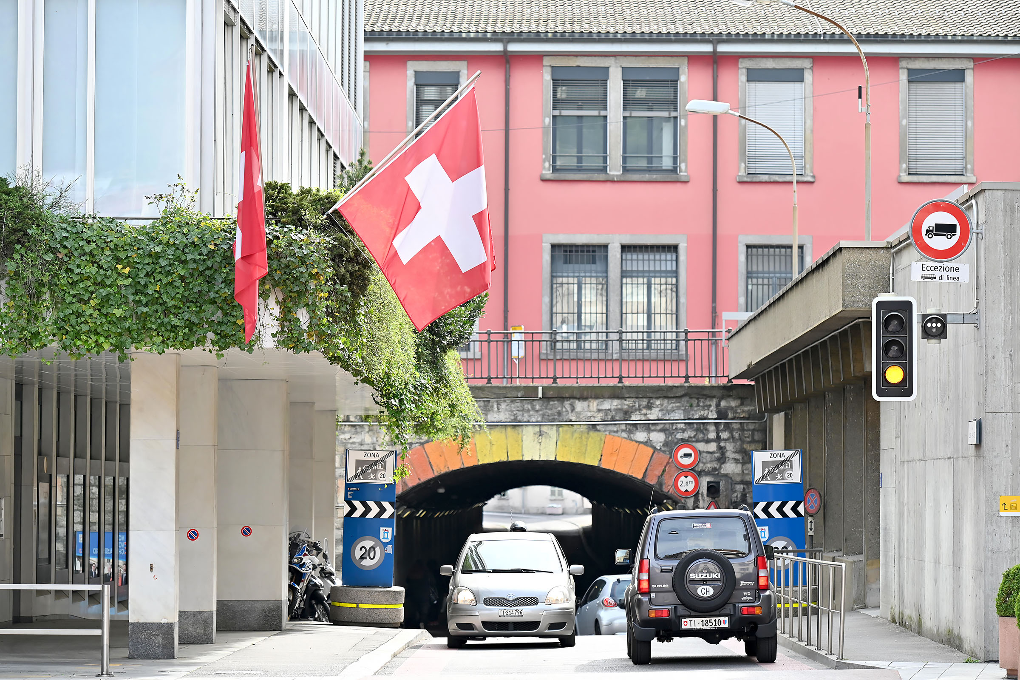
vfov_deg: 11.2
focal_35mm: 122
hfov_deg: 16.8
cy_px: 340
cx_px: 510
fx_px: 3456
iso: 200
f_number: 4.5
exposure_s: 1/500
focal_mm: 122
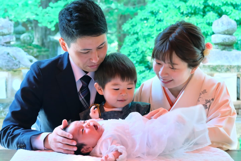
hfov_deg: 24.2
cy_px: 80
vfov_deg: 16.2
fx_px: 562
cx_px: 120
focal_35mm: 84
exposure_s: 1/80
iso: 3200
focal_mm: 56.3
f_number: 5.6
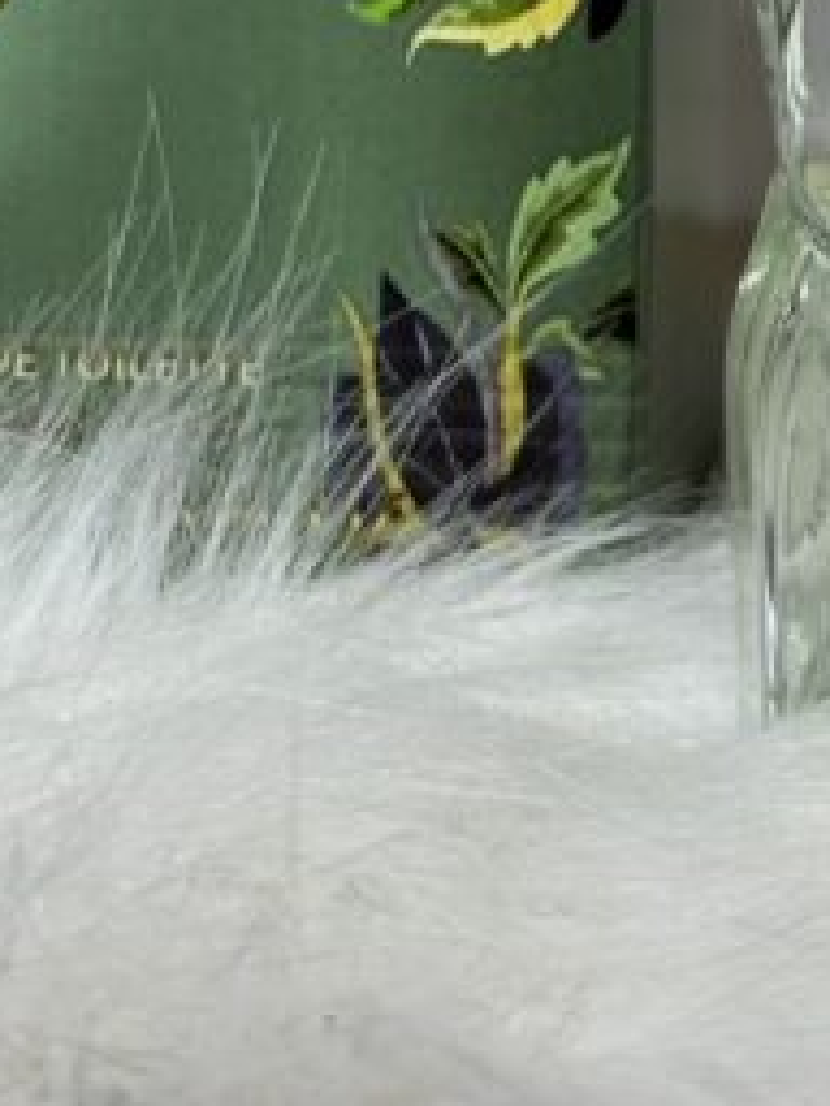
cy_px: -575
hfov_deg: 9.9
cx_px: 718
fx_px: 4795
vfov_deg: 12.5
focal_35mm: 150
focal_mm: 6.76
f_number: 1.78
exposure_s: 1/100
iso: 80
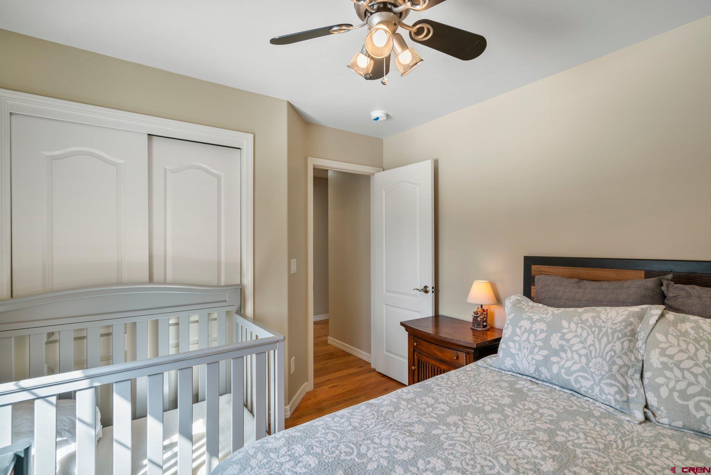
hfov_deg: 93.3
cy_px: 238
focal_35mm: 17
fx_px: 336
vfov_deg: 70.5
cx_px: 356
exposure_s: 1/6
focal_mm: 17
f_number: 8
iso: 400
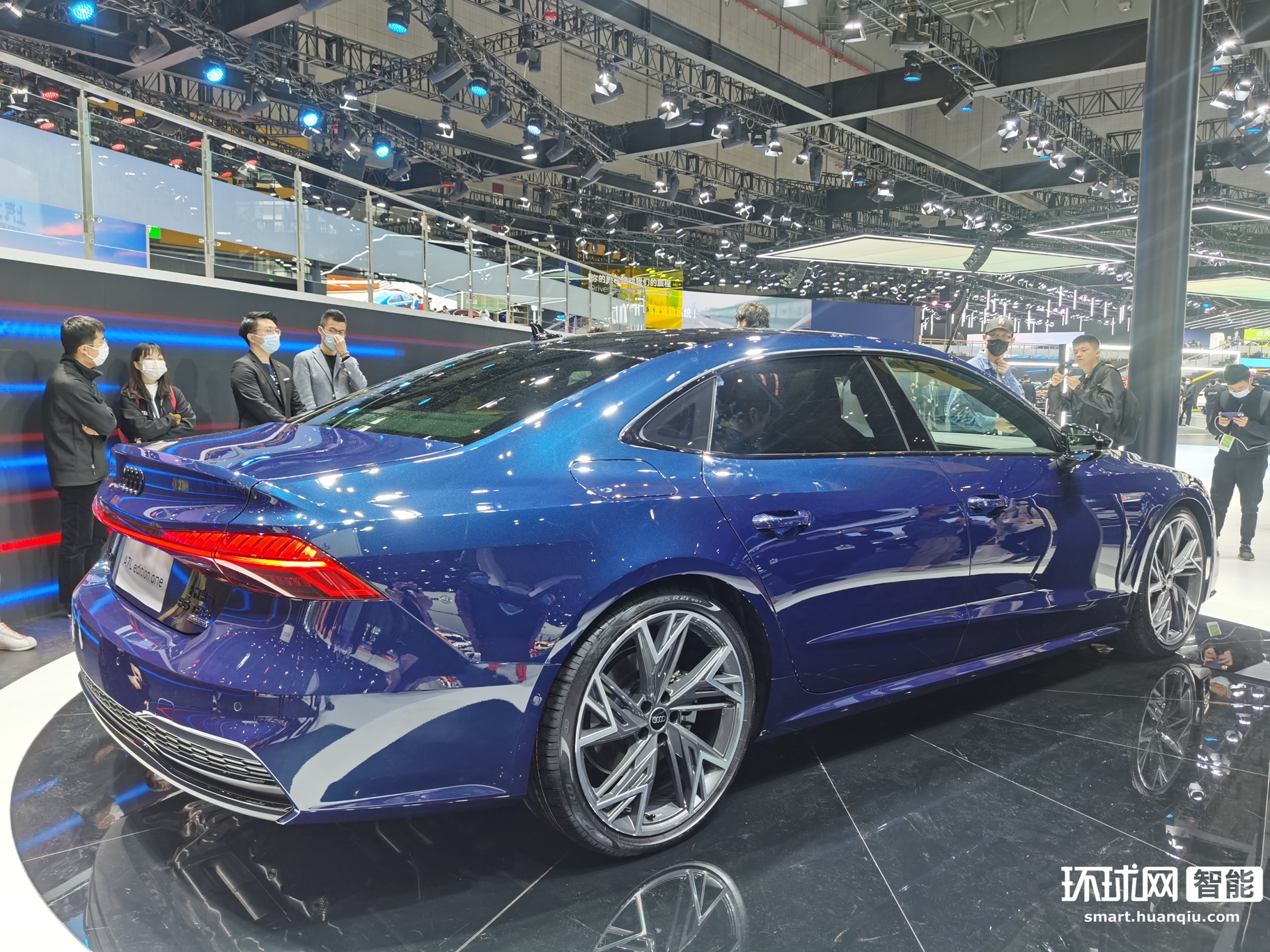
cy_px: 476
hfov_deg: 65.3
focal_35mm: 27
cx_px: 635
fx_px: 991
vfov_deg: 51.4
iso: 64
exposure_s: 1/120
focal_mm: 5.56
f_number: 1.6
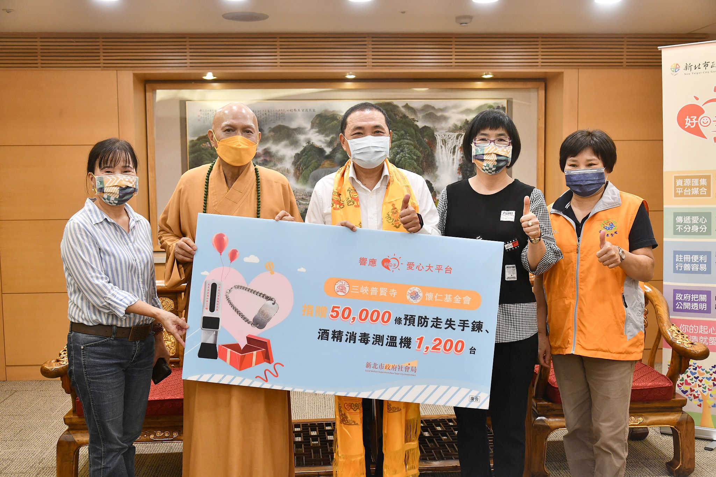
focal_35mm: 38
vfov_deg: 35.0
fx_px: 756
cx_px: 358
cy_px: 238
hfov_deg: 50.7
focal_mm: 38
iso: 1600
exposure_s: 1/125
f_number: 5.6
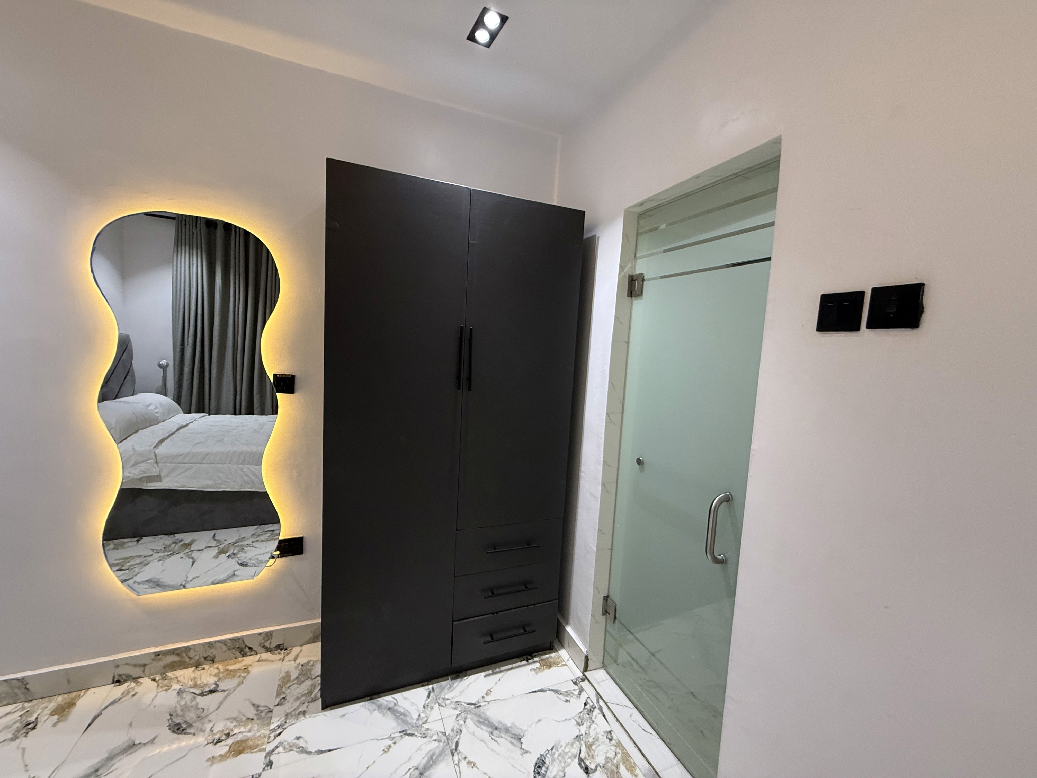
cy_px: 389
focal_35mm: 14
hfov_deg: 102.1
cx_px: 518
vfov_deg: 85.7
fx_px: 419
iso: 320
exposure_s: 1/50
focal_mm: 2.22
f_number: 2.2
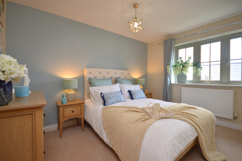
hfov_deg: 100.4
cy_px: 80
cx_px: 121
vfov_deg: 77.2
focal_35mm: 15
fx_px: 101
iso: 400
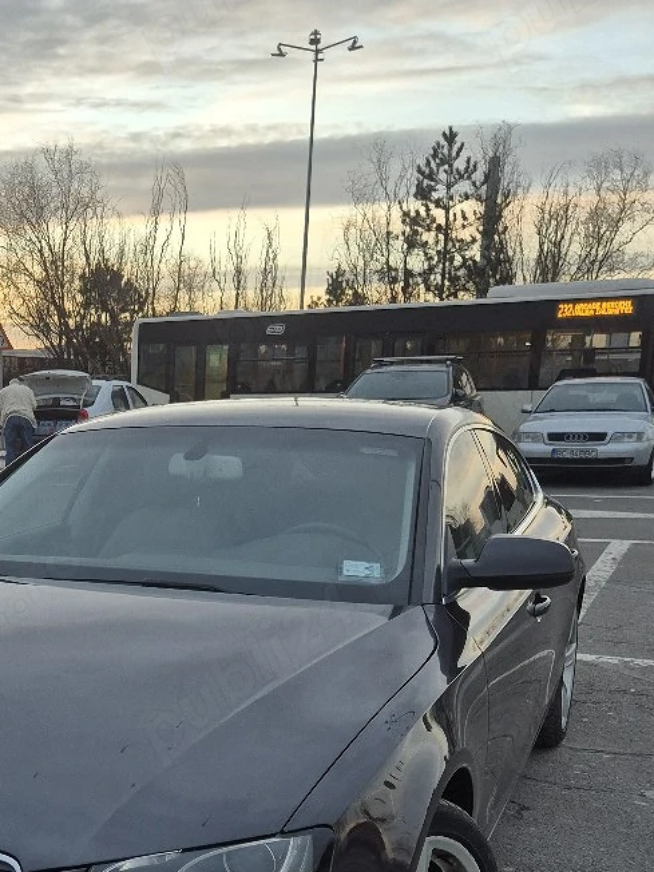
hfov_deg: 29.2
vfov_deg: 38.9
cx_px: 27
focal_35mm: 47
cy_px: 699
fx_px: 1184
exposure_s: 1/182
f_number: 1.8
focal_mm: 5.4
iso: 80
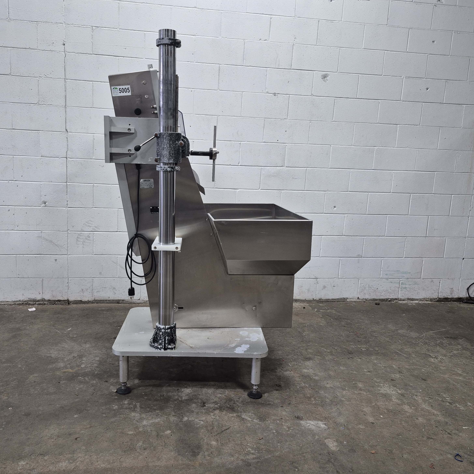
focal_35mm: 28
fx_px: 434
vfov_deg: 57.3
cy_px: 233
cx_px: 206
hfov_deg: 57.1
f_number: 1.8
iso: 200
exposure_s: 1/120
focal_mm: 5.4
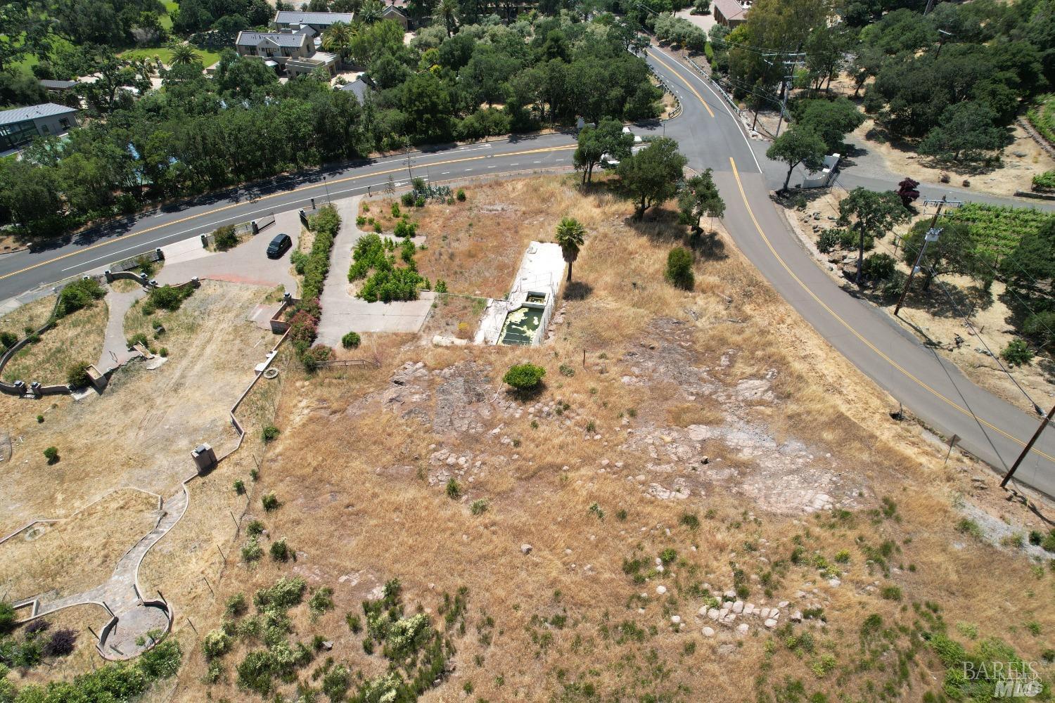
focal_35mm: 22
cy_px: 352
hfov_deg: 78.6
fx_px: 645
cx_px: 528
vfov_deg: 57.2
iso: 110
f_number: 2.8
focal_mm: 8.38
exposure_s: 1/1250
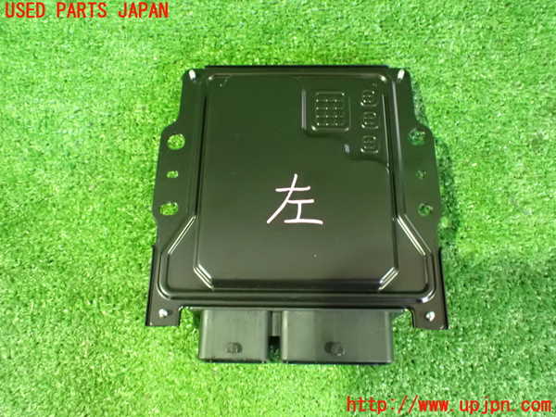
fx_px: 482
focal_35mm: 30
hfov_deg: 60.0
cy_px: 208
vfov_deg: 46.8
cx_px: 278
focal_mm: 5.4
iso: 1600
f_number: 2.3
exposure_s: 1/15
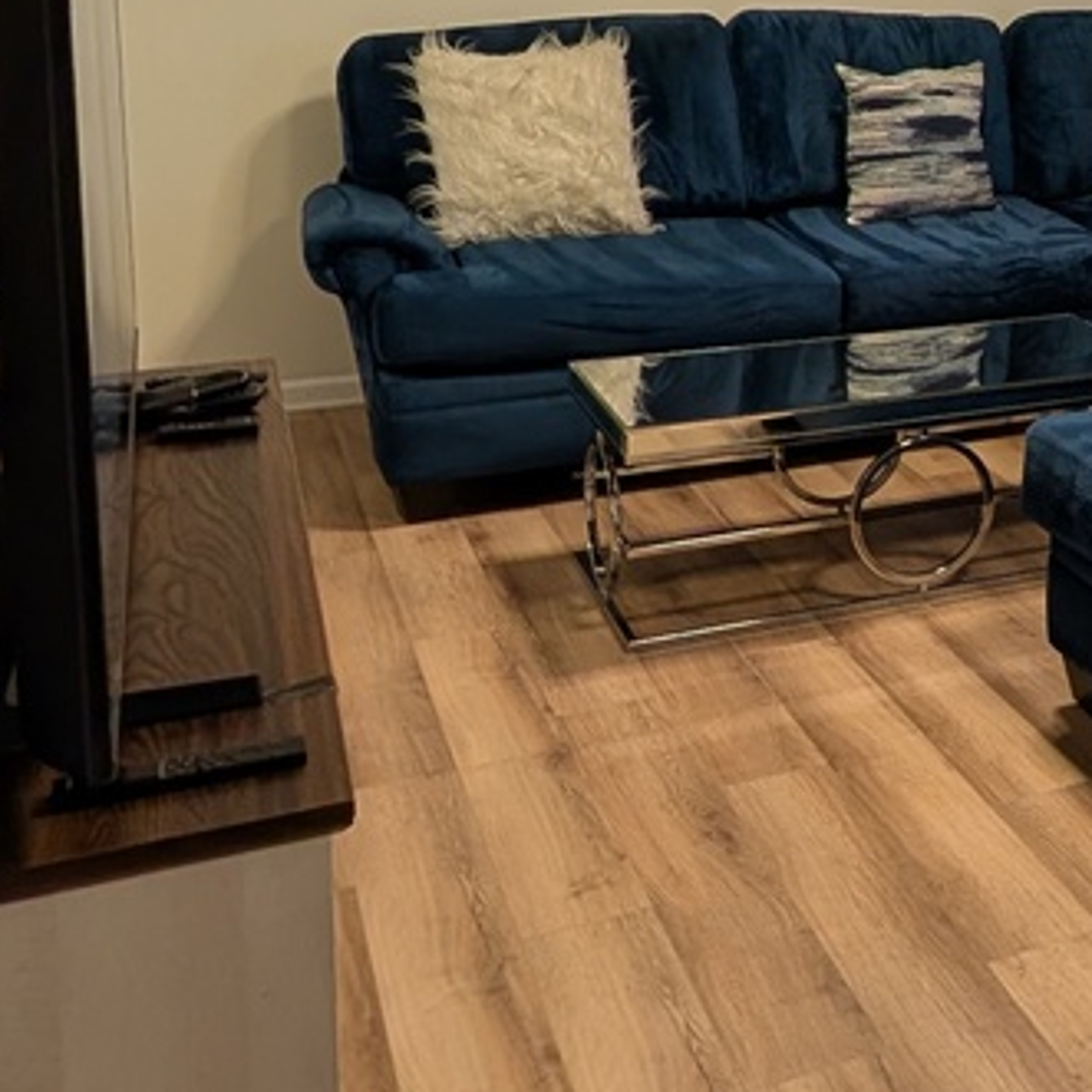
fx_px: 1642
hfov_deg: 30.9
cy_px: 99
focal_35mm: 46
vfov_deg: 34.6
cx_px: 1316
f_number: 1.7
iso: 66
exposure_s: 1/40
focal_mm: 2.02
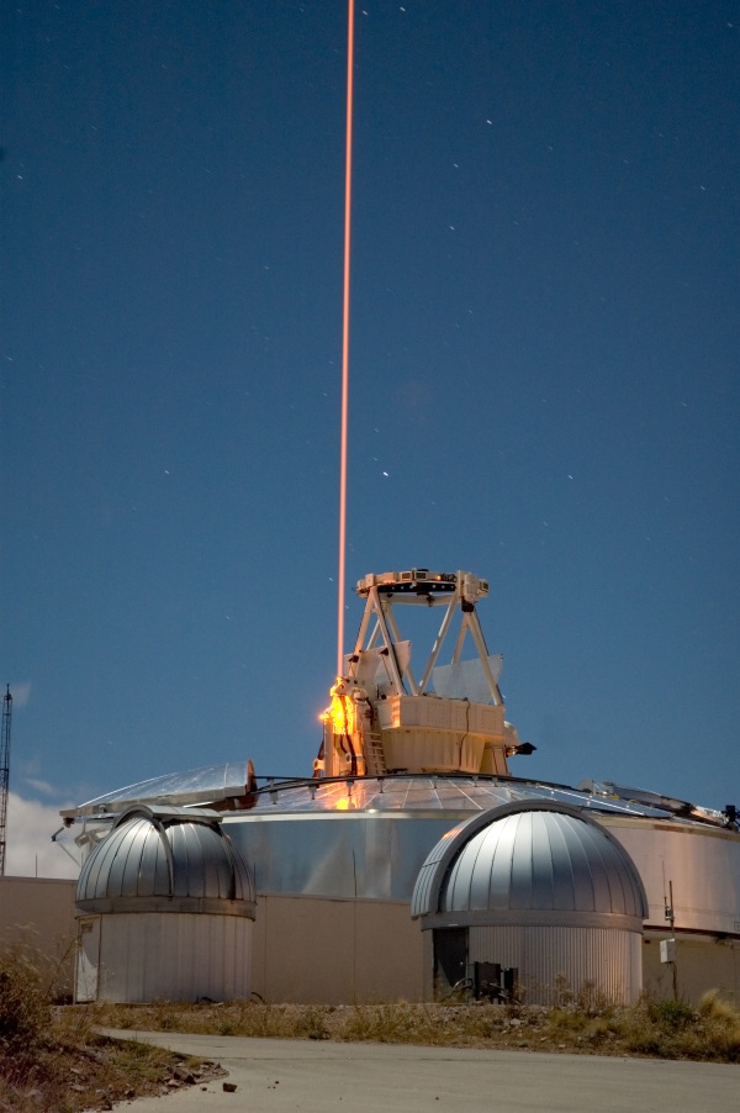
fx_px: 2316
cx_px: 370
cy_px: 556
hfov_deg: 18.2
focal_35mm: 75
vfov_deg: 27.0
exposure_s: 30
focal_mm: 50
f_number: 4.5
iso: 320
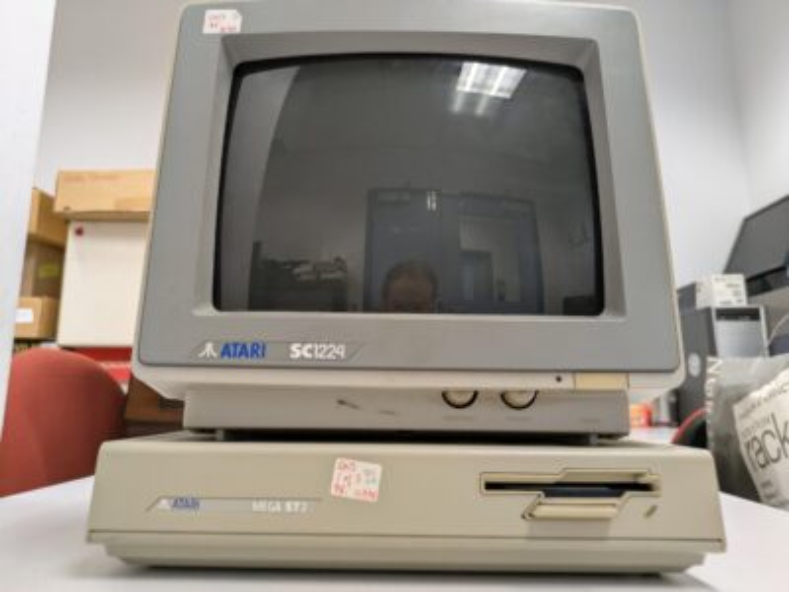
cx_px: 394
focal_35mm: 25
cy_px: 296
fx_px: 570
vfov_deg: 54.9
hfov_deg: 69.4
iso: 444
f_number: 1.89
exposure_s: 1/120
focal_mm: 5.43
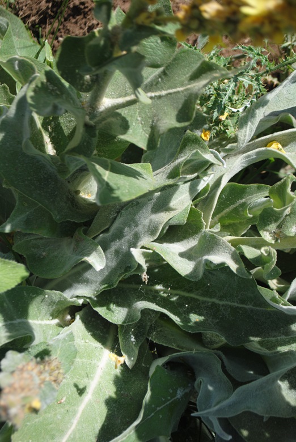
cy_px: 221
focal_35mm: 60
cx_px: 148
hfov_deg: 22.7
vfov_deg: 33.4
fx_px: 738
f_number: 5.3
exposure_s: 1/800
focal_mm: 40
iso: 200
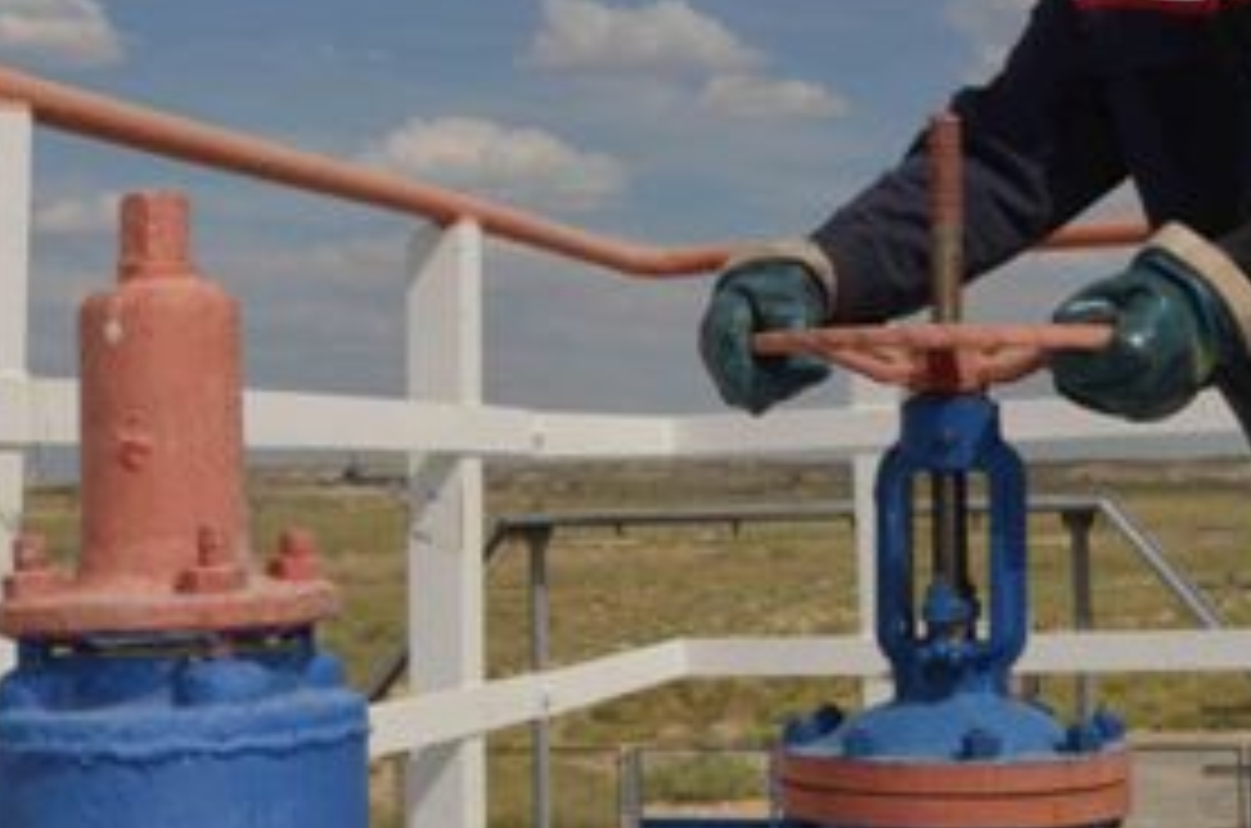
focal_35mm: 83
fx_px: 2878
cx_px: 585
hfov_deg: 24.5
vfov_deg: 16.3
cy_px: 243
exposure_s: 1/200
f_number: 20
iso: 200
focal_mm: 24
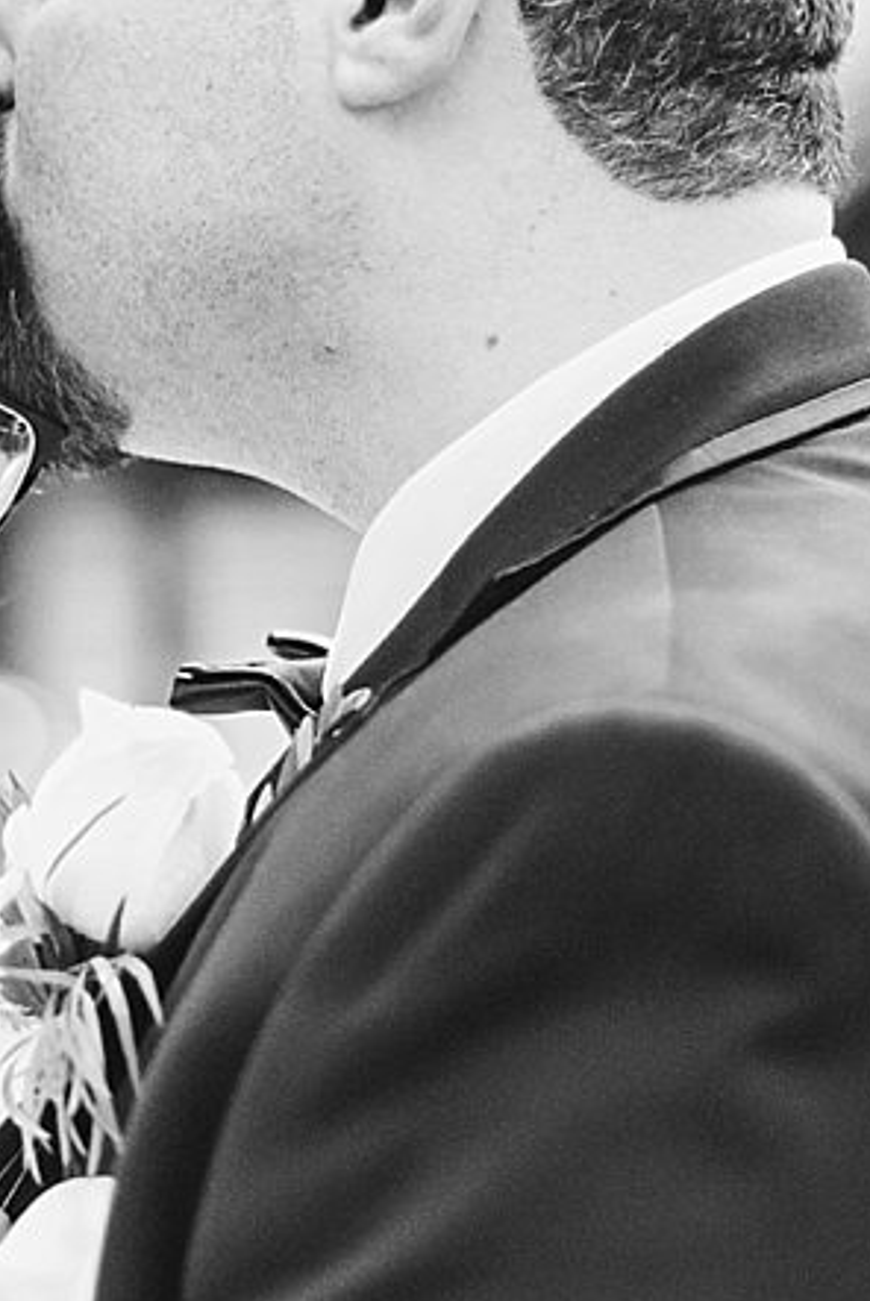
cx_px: -106
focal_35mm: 159
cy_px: 910
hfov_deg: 8.6
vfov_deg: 12.9
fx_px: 5754
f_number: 1.4
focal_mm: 50
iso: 500
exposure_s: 1/5000
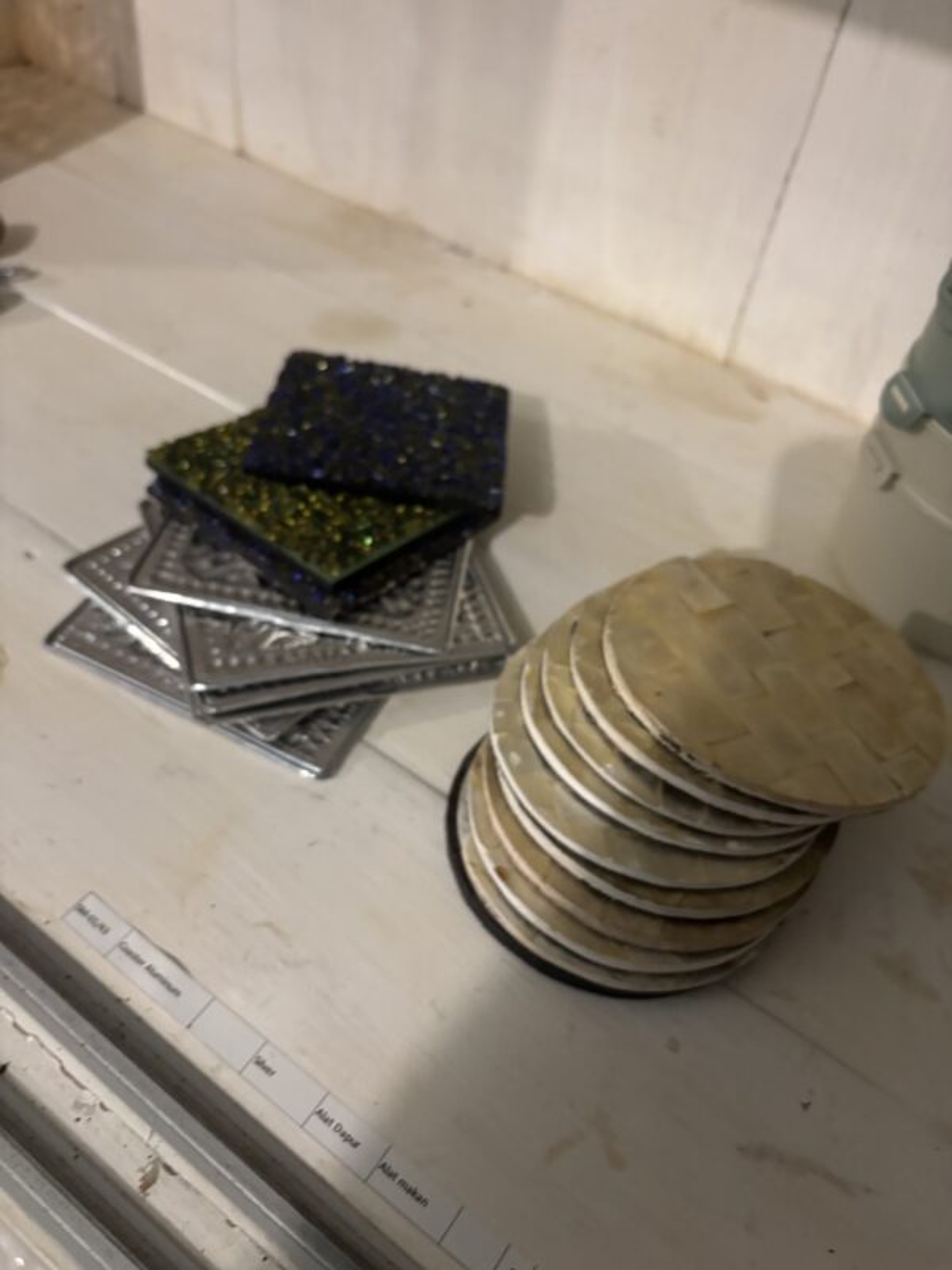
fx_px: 953
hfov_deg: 53.1
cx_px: 476
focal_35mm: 26
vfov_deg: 67.3
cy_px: 635
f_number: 1.6
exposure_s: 1/25
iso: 640
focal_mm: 5.96
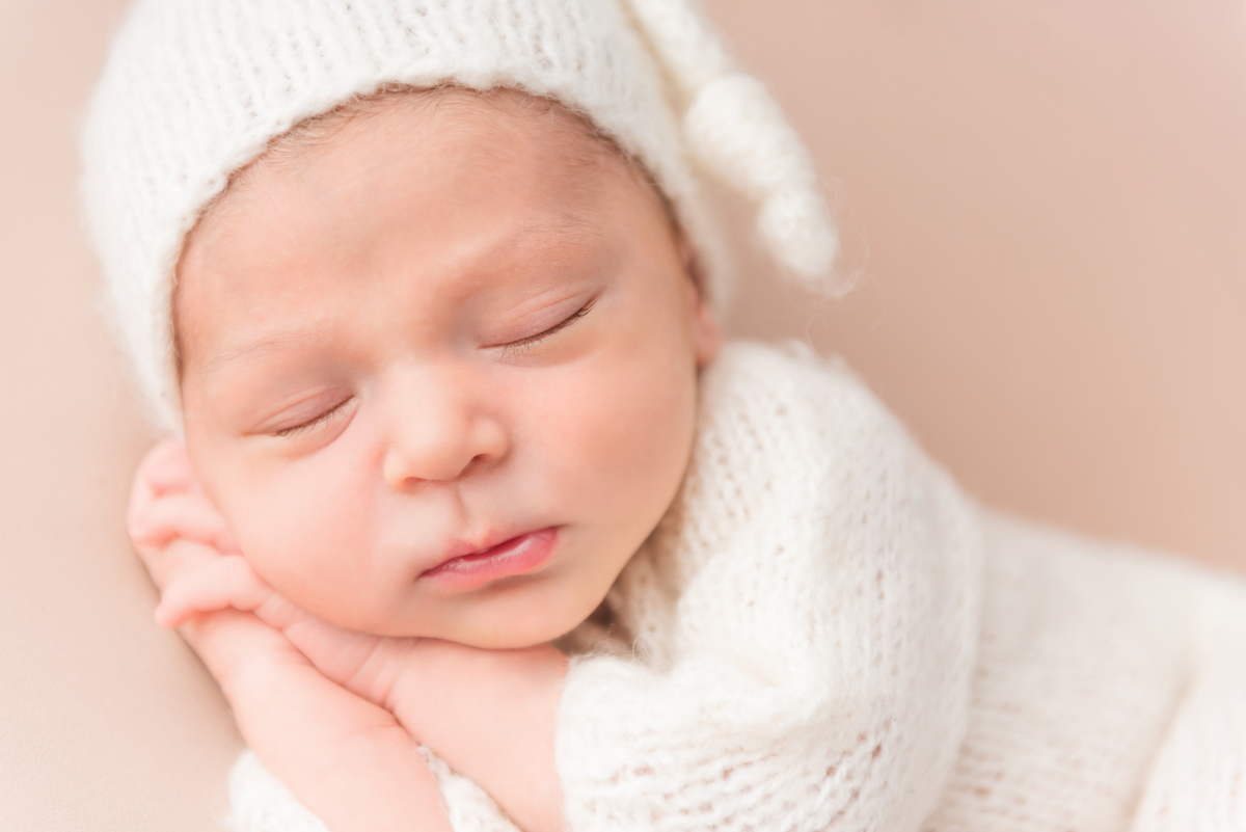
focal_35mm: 70
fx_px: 2424
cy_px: 416
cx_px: 623
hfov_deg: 28.8
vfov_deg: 19.5
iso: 125
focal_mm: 70
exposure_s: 1/2000
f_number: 3.2
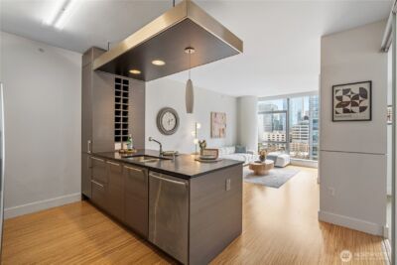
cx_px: 198
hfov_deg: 96.7
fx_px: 176
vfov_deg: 73.8
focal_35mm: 16
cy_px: 132
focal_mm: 16
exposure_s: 1/4
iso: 100
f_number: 11
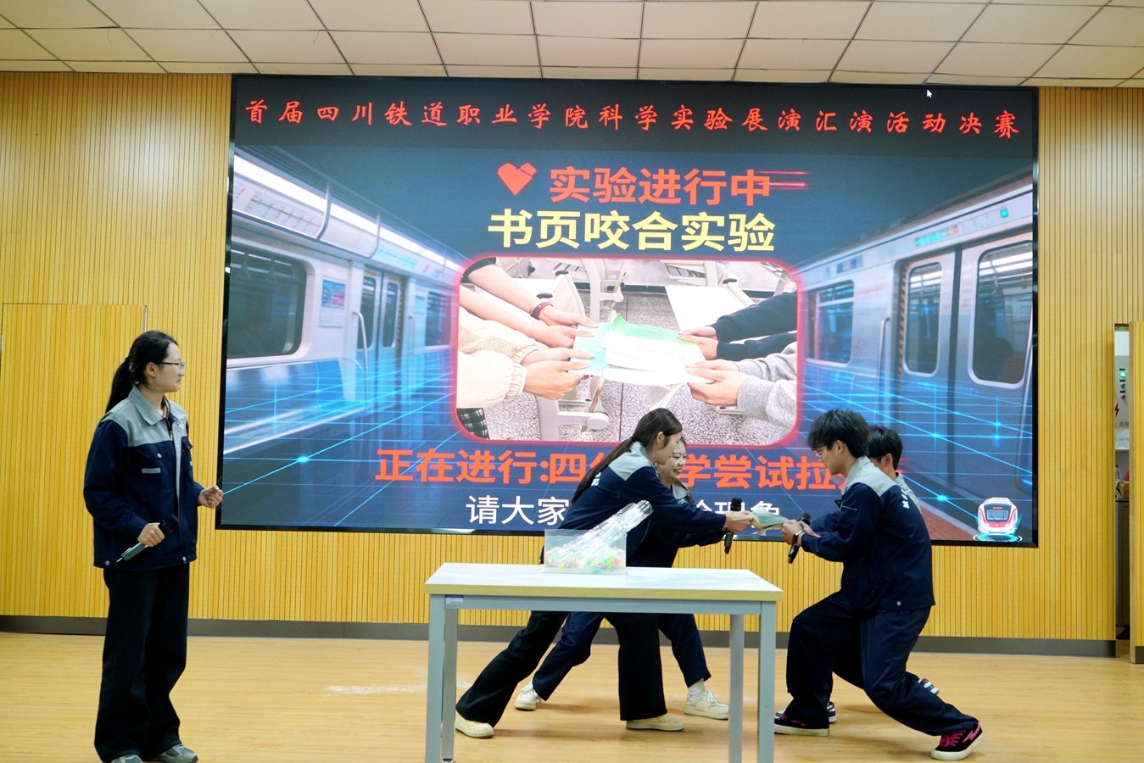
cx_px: 572
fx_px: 1240
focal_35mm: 39
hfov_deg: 49.5
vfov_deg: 34.2
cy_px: 382
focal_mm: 39
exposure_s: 1/80
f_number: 6.3
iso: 2500
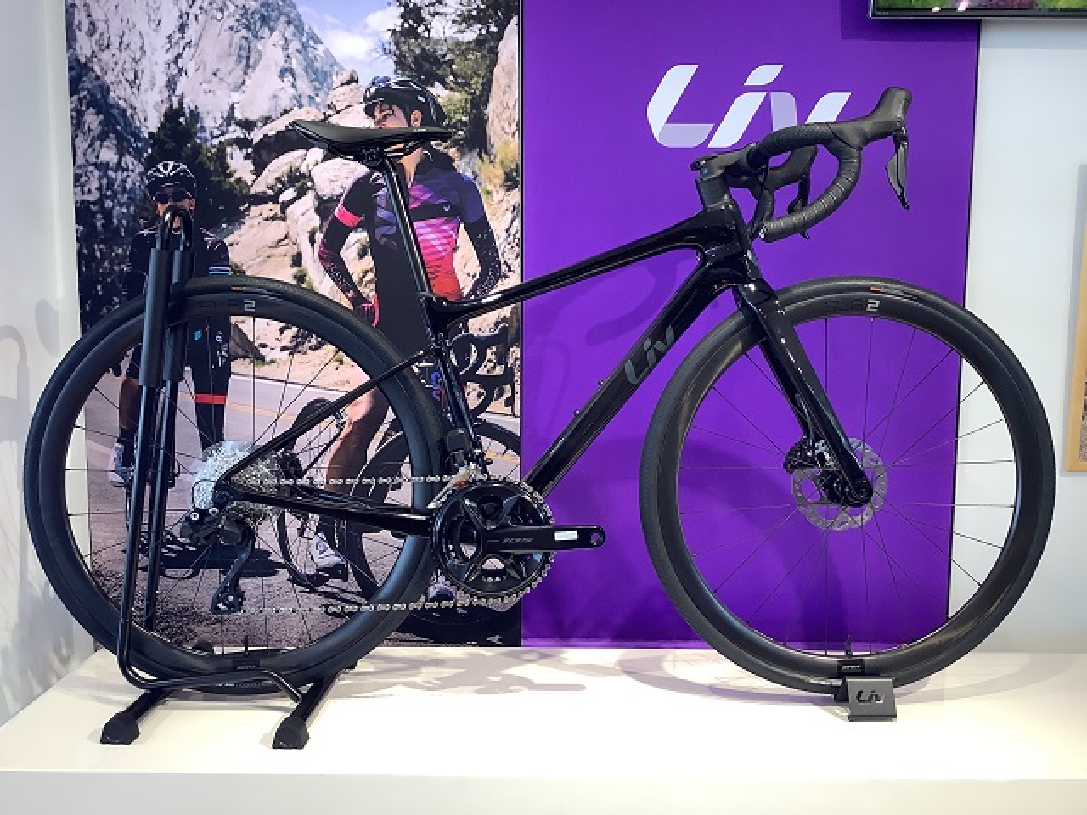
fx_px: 973
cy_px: 408
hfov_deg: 58.4
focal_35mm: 31
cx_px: 544
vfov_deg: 45.4
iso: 80
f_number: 2.4
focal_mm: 3.3
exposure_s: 1/120
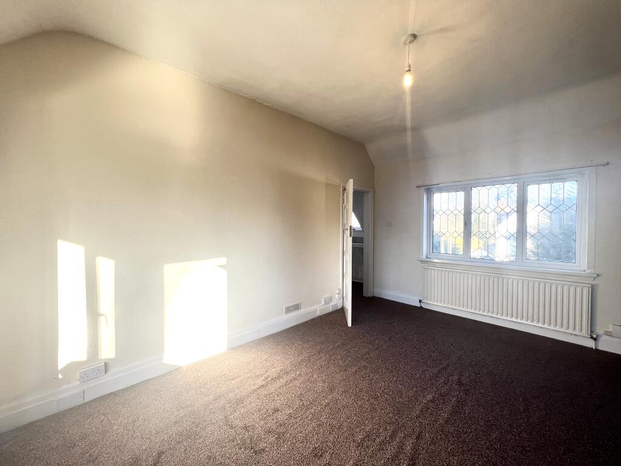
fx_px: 233
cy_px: 233
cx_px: 310
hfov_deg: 106.2
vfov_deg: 89.9
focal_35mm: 13
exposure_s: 1/99
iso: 40
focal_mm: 1.57
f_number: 1.8
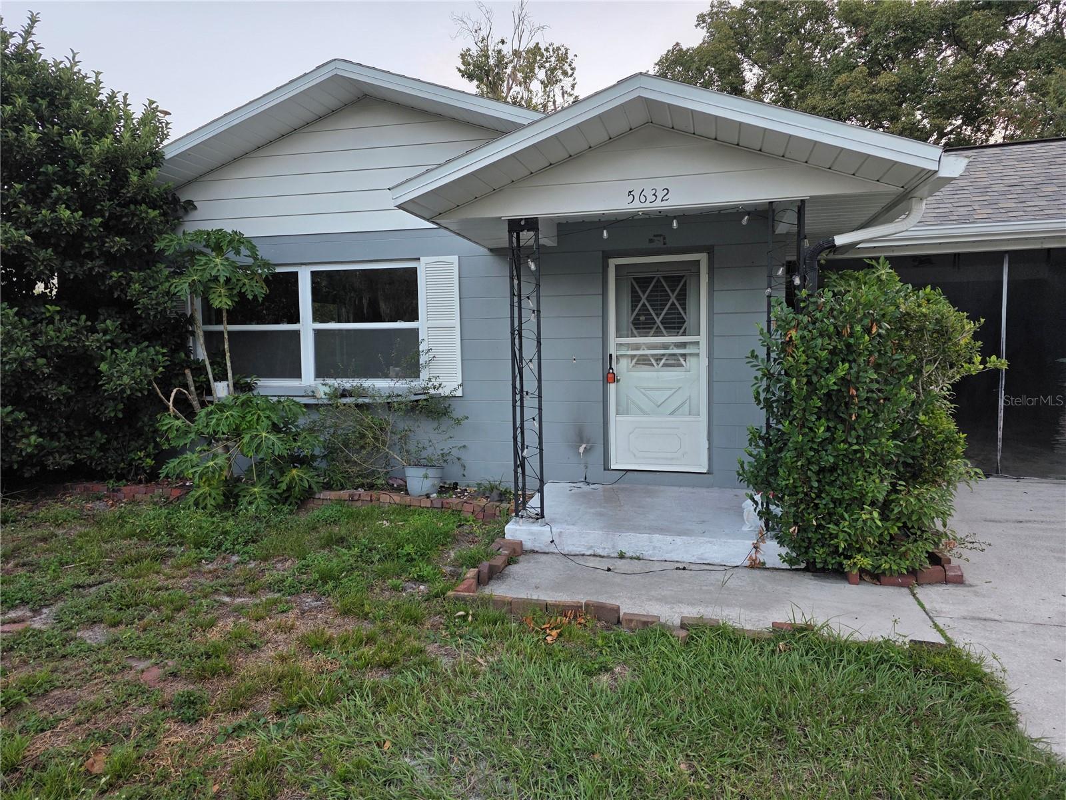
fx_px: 708
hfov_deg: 73.9
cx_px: 533
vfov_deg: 58.9
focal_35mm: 23
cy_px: 400
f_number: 1.7
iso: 50
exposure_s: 1/180
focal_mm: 6.3
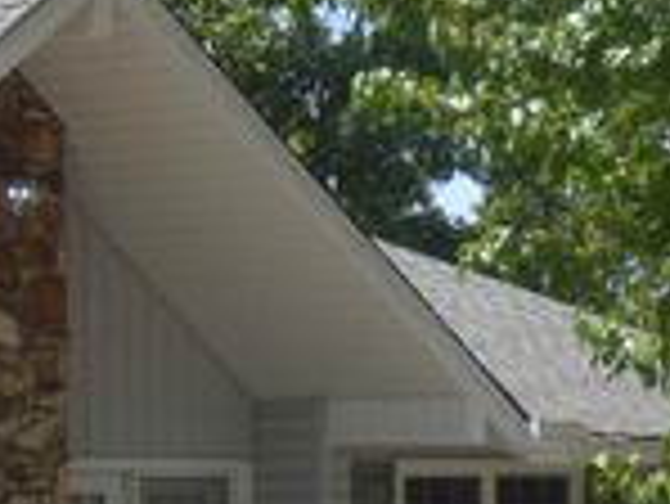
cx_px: 31
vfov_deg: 7.3
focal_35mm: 201
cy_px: 664
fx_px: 3894
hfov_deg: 9.8
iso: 100
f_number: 4.1
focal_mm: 10.77
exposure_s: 1/500
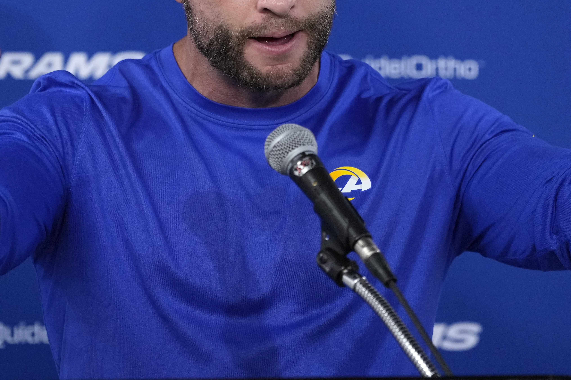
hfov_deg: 5.7
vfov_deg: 3.8
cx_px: 260
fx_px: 5725
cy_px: 64
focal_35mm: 361
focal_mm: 170
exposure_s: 1/320
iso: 2500
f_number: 2.8
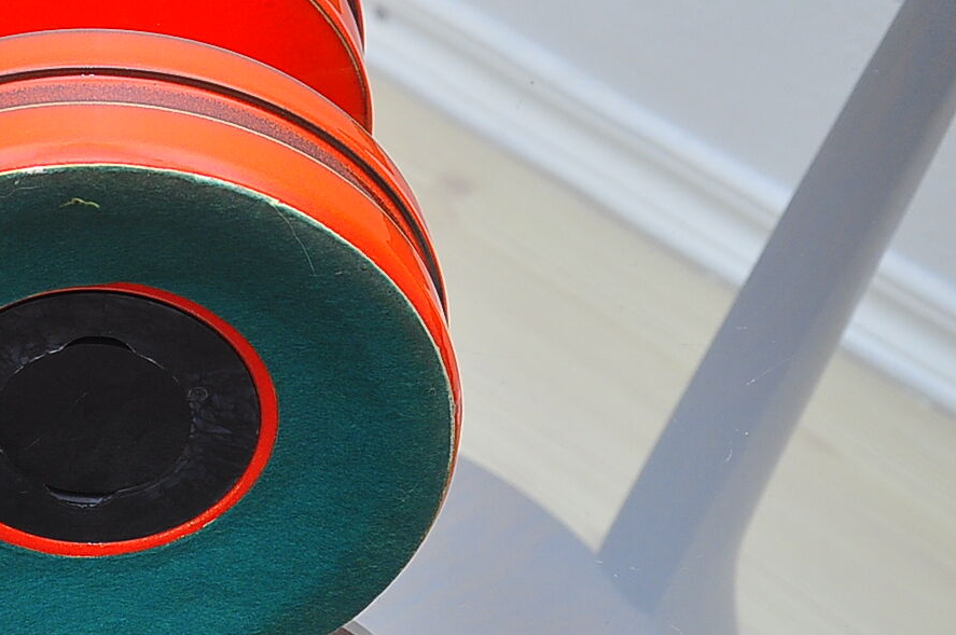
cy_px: 84
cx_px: 120
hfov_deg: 14.1
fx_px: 3846
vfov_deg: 9.4
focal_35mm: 145
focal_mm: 40
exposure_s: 1/200
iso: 400
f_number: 5.6
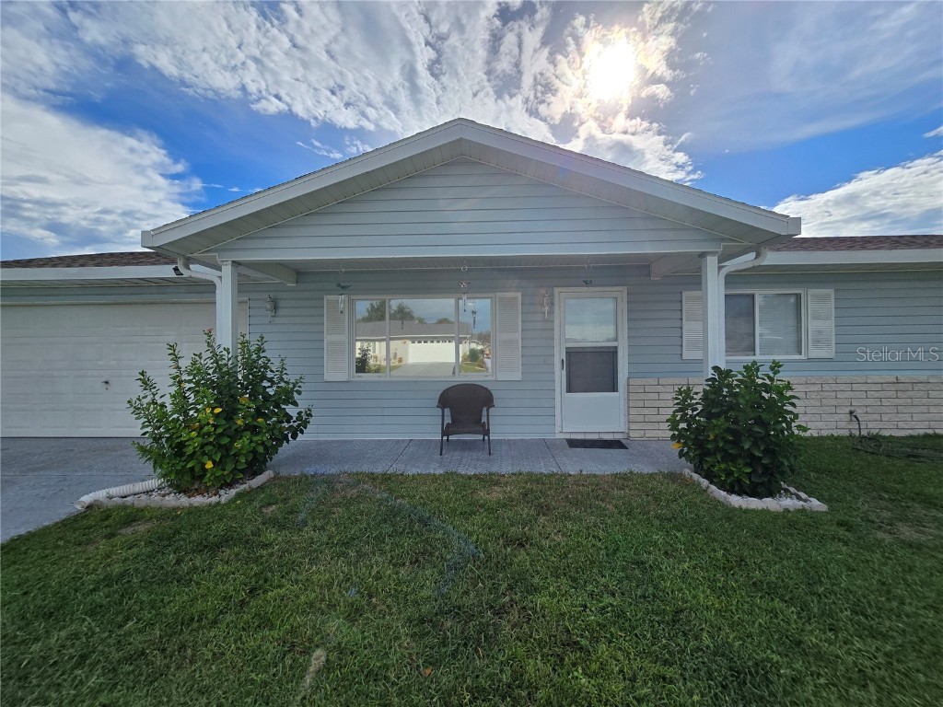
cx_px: 472
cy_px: 354
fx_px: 354
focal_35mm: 13
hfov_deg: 106.2
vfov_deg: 89.9
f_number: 2.2
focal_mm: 2.2
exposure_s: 1/4505
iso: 50
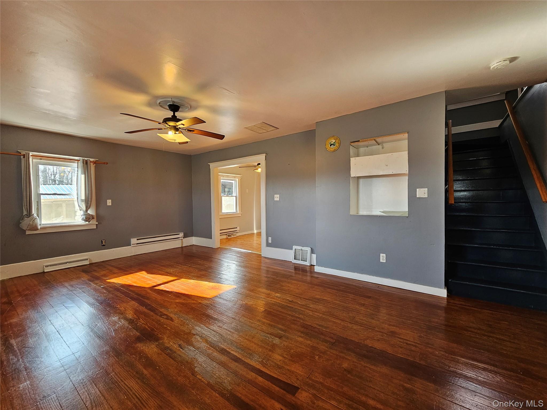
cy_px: 205
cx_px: 274
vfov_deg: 89.9
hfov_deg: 106.2
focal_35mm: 13
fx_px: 205
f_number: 2.2
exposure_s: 1/77.4
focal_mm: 2.2
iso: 125
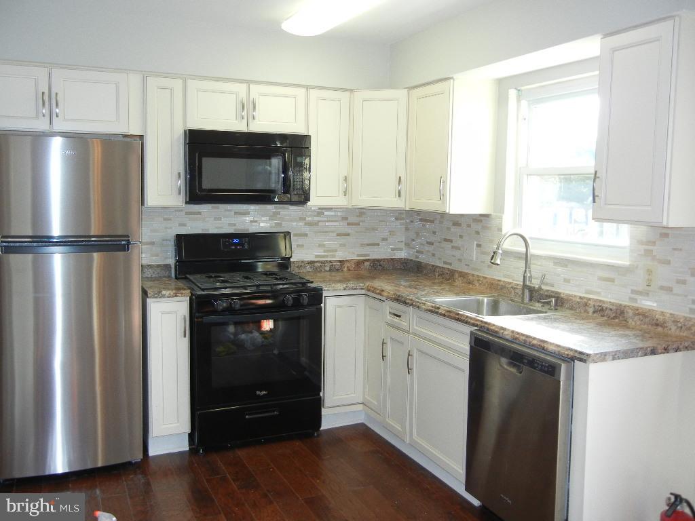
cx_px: 348
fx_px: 683
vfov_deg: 41.8
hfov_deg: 54.0
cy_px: 260
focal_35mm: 34
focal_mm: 6.2
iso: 230
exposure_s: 1/57
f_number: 3.6
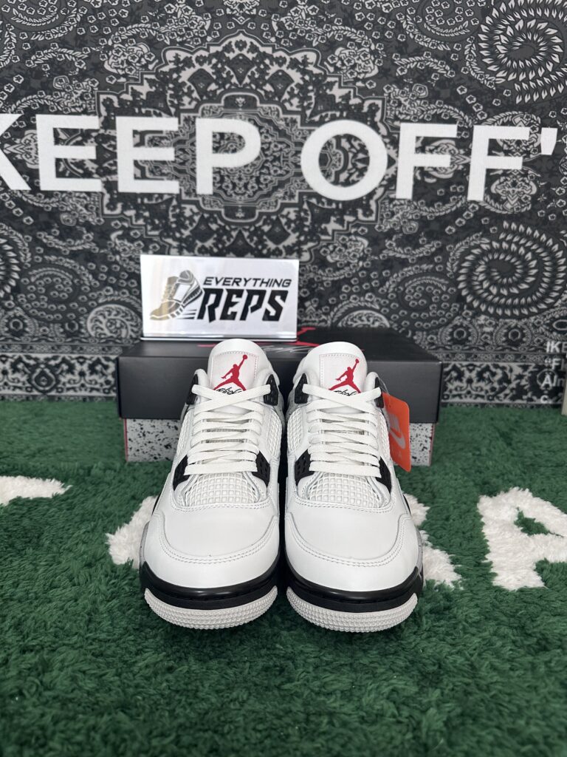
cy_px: 378
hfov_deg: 56.8
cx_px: 284
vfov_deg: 71.6
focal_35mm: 24
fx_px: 524
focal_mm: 6.86
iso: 200
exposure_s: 1/100
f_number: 1.78
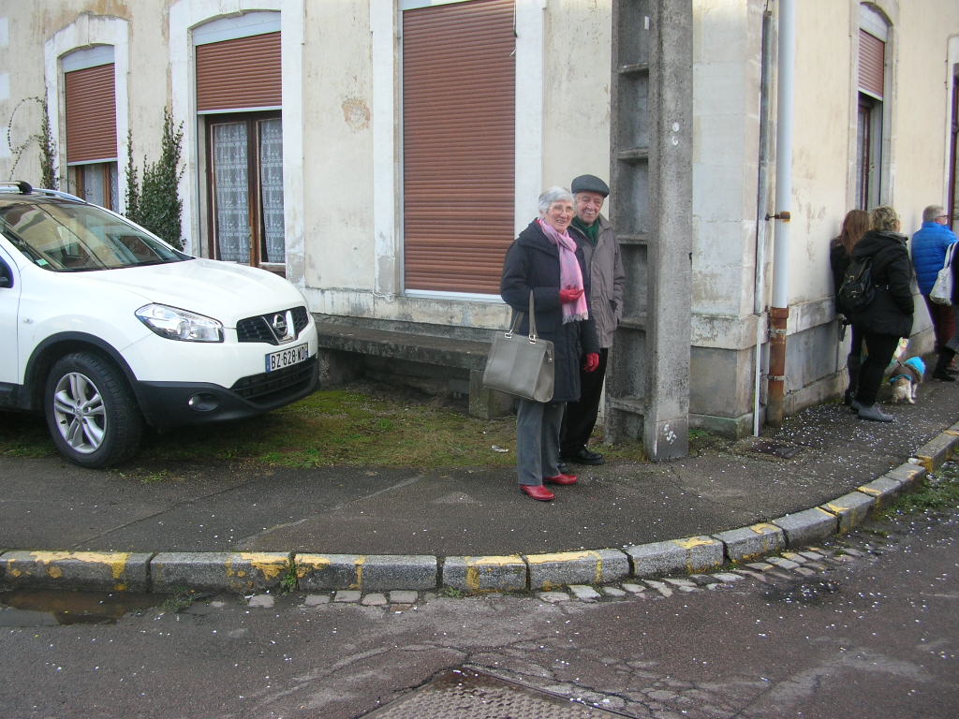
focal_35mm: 35
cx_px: 480
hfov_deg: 52.6
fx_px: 970
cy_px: 360
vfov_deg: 40.7
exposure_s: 1/201
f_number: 2.8
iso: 50
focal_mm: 5.8
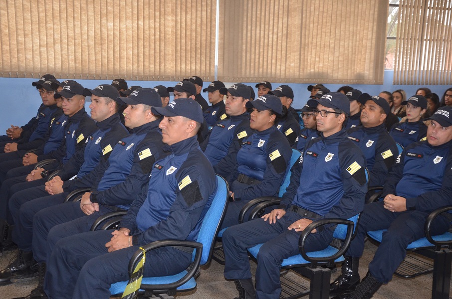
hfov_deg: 41.2
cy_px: 150
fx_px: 601
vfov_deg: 28.0
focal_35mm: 48
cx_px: 226
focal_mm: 32
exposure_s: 1/60
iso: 1000
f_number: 5
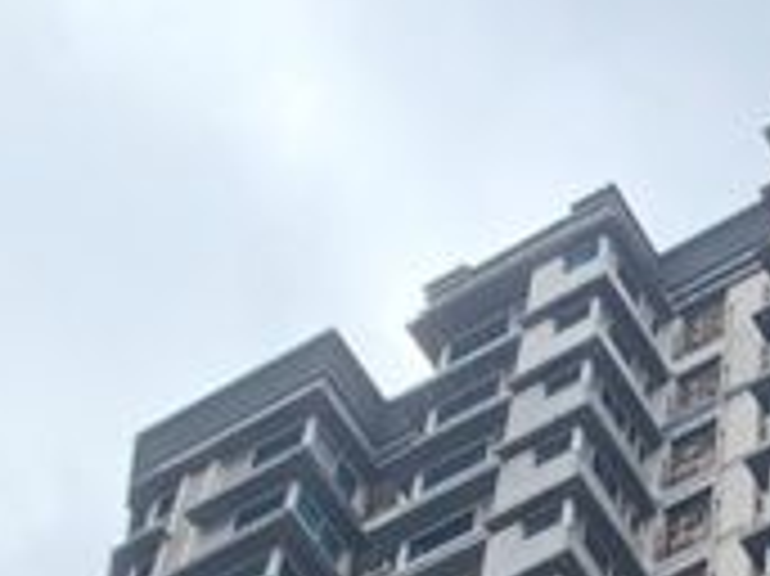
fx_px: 3245
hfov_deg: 13.1
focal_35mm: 146
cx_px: 982
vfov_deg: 9.3
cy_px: 1296
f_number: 1.8
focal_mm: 4.25
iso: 25
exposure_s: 1/567
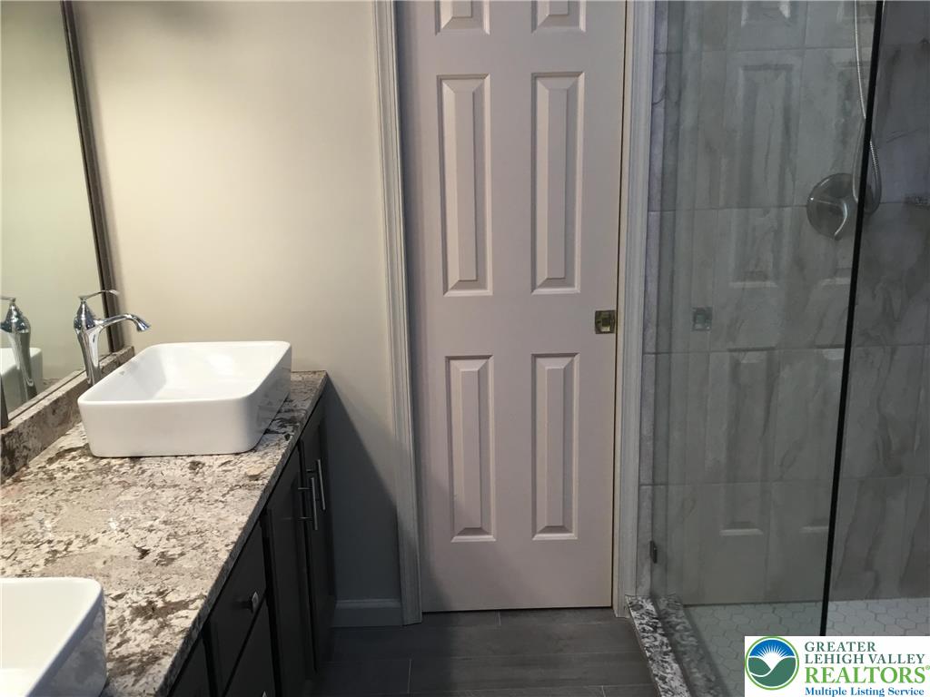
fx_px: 833
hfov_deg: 58.4
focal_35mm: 31
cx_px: 465
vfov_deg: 45.4
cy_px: 348
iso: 50
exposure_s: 1/30
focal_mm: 3.3
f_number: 2.4
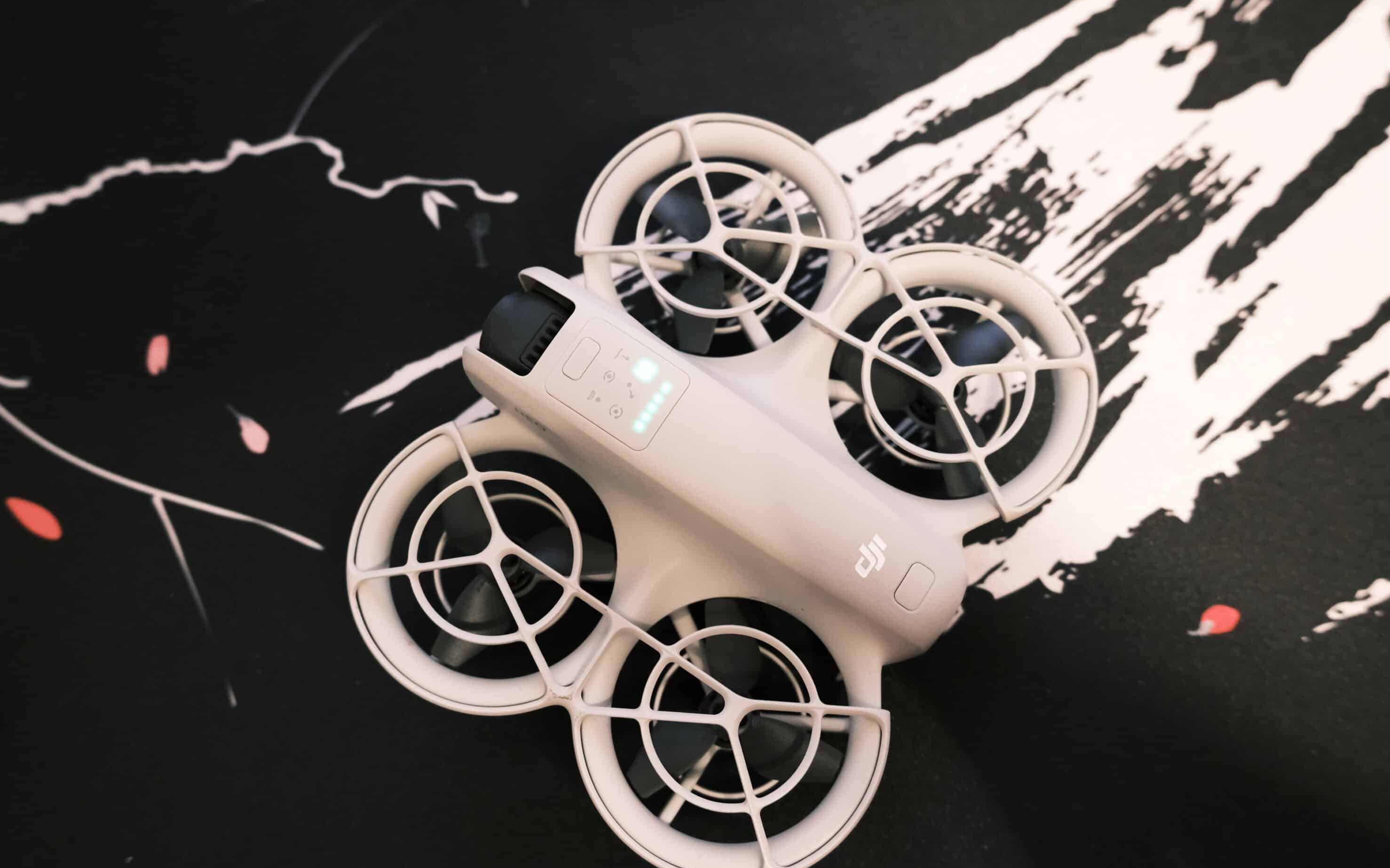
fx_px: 1136
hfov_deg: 62.9
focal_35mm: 30
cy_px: 442
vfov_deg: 41.8
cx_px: 687
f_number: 3.1
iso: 2500
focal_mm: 19
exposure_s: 1/100
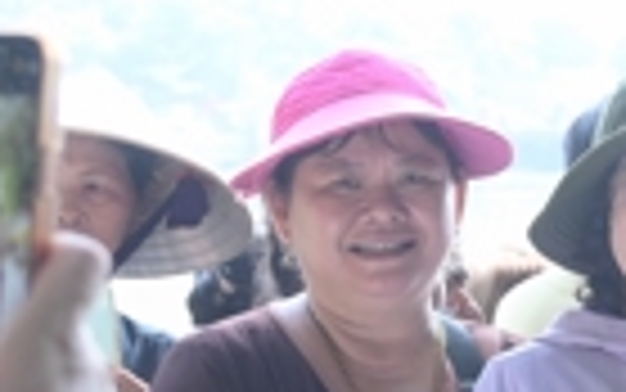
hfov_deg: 11.4
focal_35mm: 181
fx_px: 3089
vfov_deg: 7.2
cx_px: 739
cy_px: 342
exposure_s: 1/1250
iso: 2000
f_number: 4
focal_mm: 38
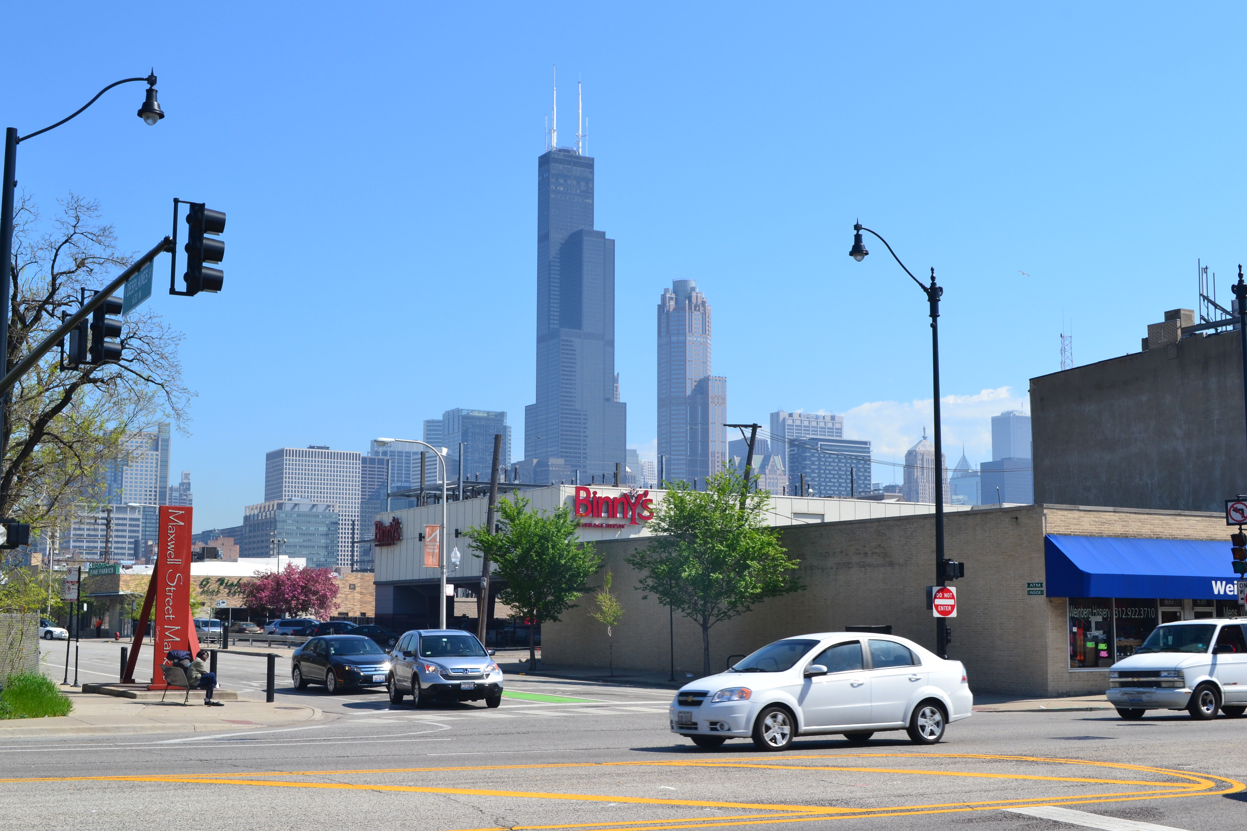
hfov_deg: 43.6
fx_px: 1559
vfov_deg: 29.9
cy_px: 416
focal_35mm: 45
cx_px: 624
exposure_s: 1/320
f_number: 10
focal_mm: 30
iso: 400
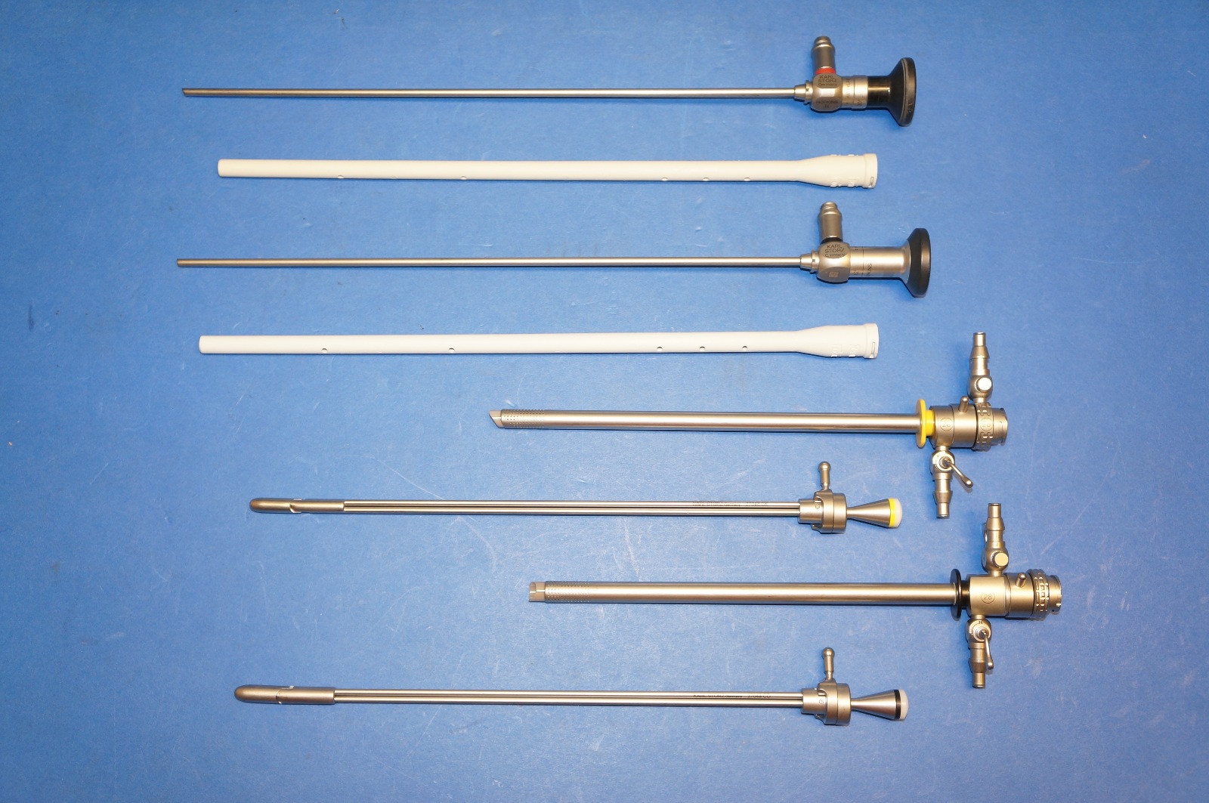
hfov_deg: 51.3
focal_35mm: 38
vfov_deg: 35.4
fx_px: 1258
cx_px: 604
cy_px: 402
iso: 400
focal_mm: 25
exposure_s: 1/60
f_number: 4
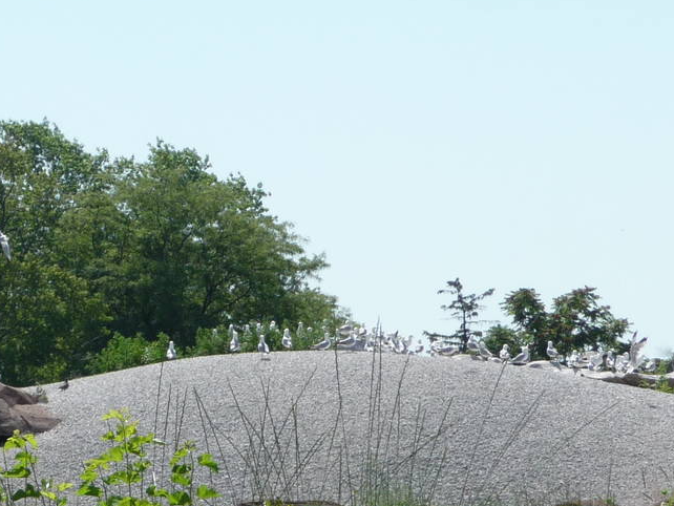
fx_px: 5434
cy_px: 362
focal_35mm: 279
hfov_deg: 7.1
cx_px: 39
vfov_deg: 5.3
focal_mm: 19.1
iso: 100
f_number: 4.7
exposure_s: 1/640
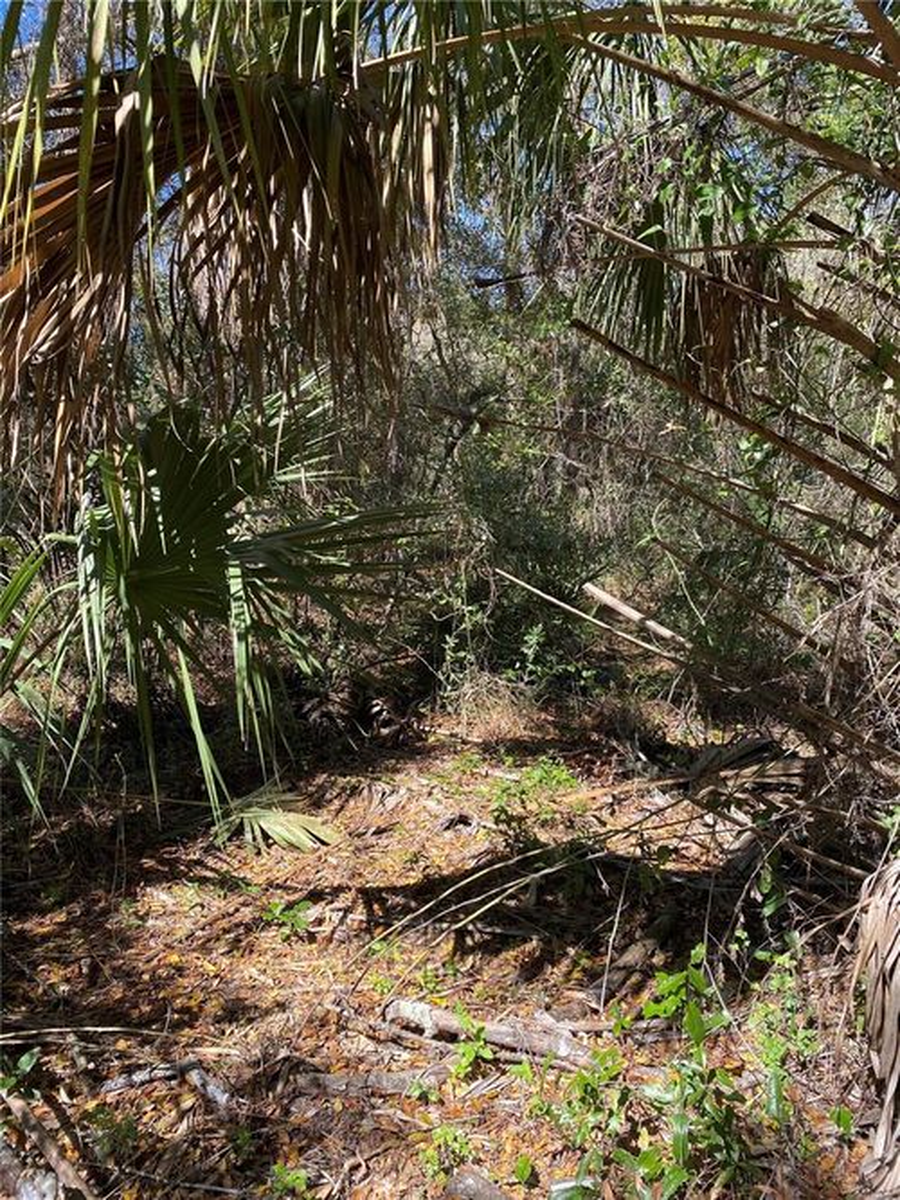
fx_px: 902
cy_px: 600
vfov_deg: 67.3
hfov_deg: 53.0
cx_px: 450
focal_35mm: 26
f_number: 1.8
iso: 32
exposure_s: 1/508
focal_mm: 4.25
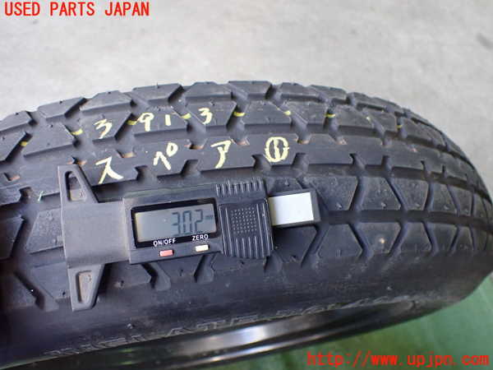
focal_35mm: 30
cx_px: 246
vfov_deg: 46.8
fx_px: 427
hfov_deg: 60.0
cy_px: 185
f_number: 2.3
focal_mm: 5.4
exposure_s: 1/125
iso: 800
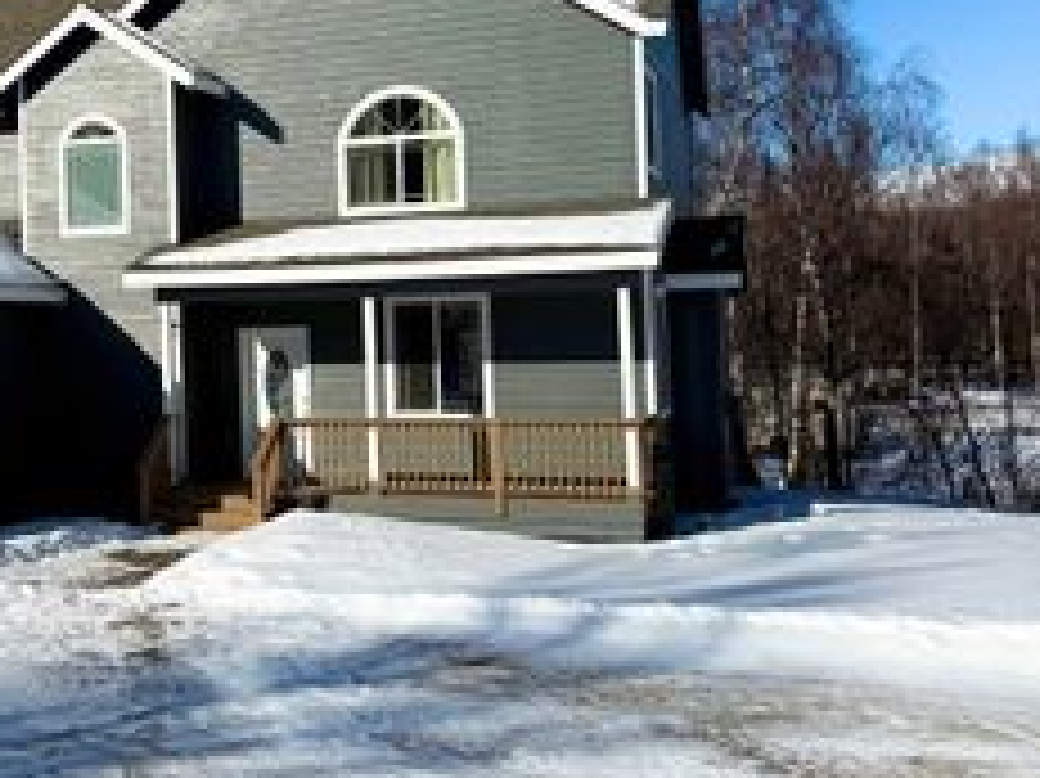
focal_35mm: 52
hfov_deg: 35.1
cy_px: 290
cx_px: 144
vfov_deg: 27.9
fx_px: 1561
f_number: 1.78
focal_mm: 6.76
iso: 80
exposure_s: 1/11905
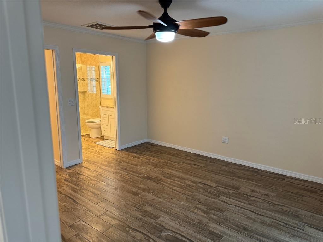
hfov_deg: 71.6
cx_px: 162
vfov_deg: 56.8
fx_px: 224
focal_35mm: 24
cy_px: 121
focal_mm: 6.76
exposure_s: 1/60
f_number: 1.78
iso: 250
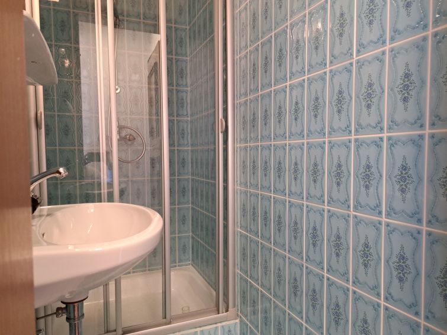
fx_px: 310
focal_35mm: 24
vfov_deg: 56.8
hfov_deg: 71.6
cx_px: 224
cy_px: 168
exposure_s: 1/50
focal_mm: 5.23
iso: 400
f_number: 1.8
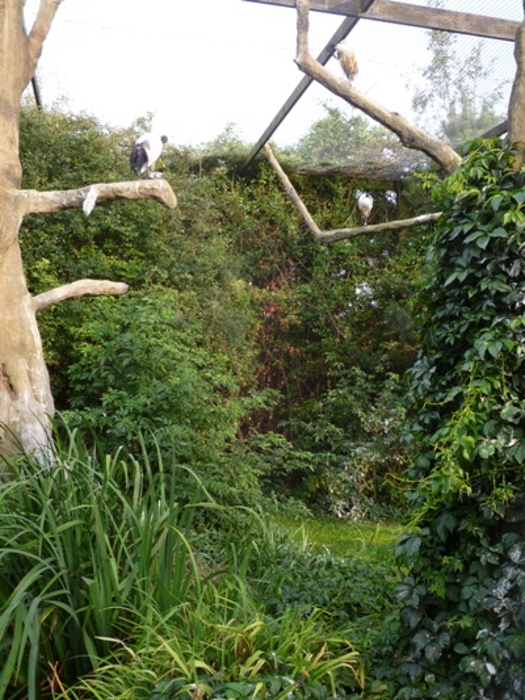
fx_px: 647
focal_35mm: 32
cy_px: 350
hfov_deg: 44.2
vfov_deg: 56.8
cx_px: 262
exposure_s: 1/30
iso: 80
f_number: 3.5
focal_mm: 5.7
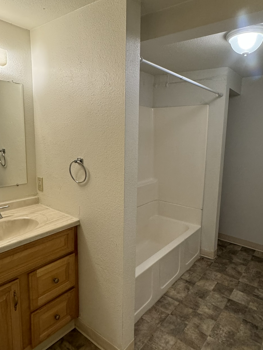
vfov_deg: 73.9
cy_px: 168
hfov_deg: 58.7
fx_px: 233
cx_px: 146
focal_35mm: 23
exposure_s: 1/120
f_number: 2.2
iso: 320
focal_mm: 2.22
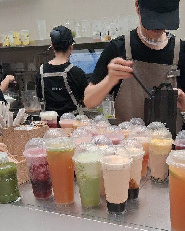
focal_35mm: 40
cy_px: 168
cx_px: 115
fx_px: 274
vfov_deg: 44.5
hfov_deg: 37.1
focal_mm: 3.98
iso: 64
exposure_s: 1/120
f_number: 1.8
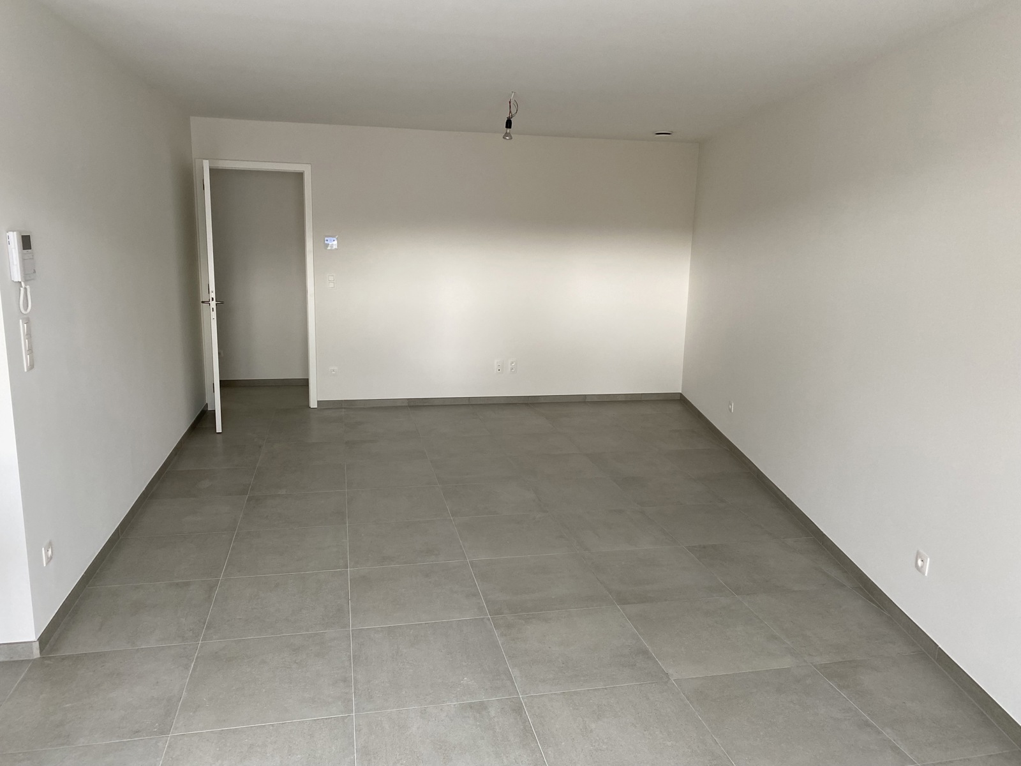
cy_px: 383
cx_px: 510
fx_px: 767
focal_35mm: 26
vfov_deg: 53.1
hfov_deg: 67.3
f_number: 1.8
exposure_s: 1/105
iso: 125
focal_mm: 4.25
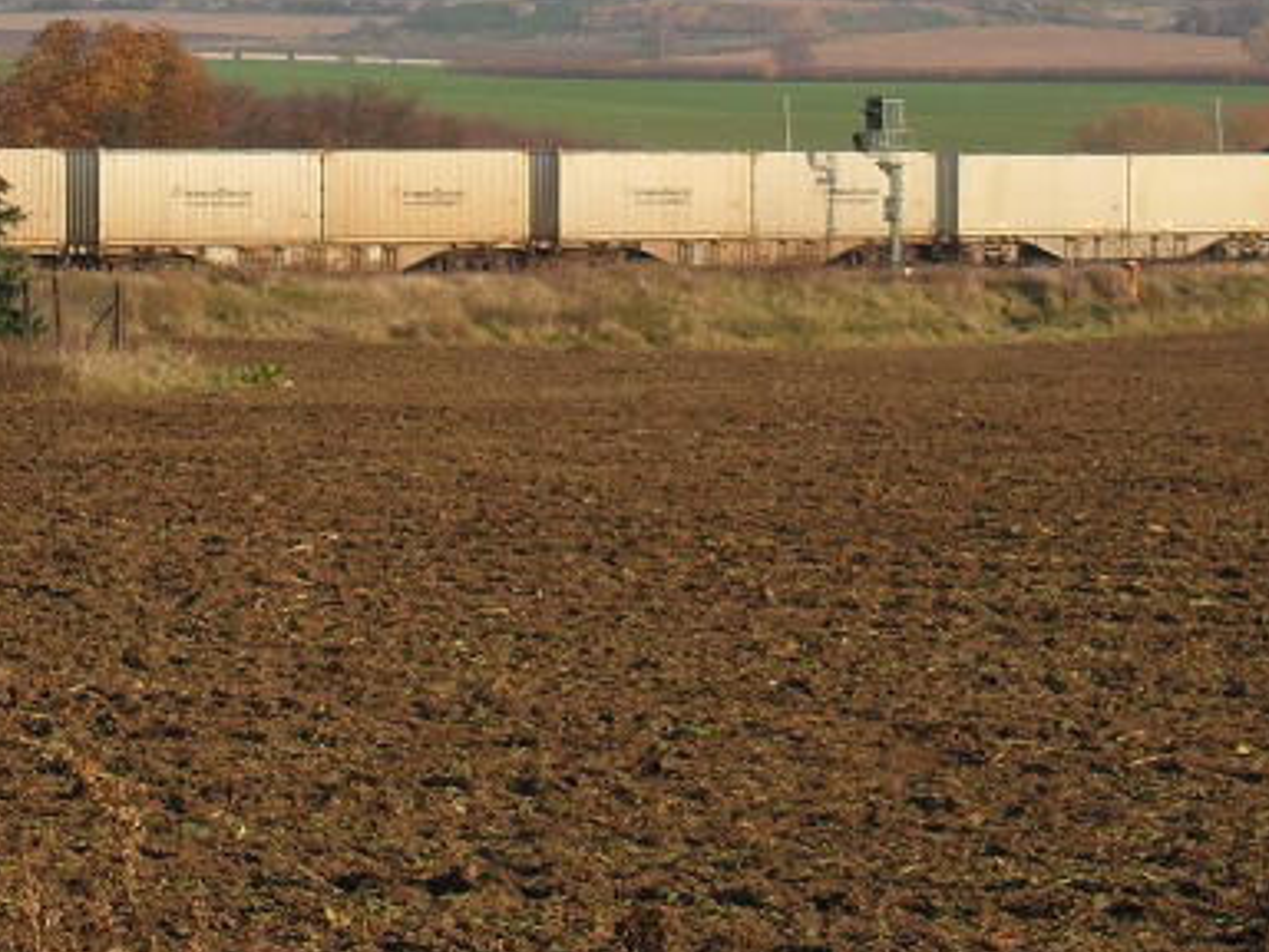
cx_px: 985
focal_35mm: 219
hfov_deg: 9.0
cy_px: 178
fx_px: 8028
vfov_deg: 6.8
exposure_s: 1/250
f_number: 5.2
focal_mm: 18.6
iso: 100
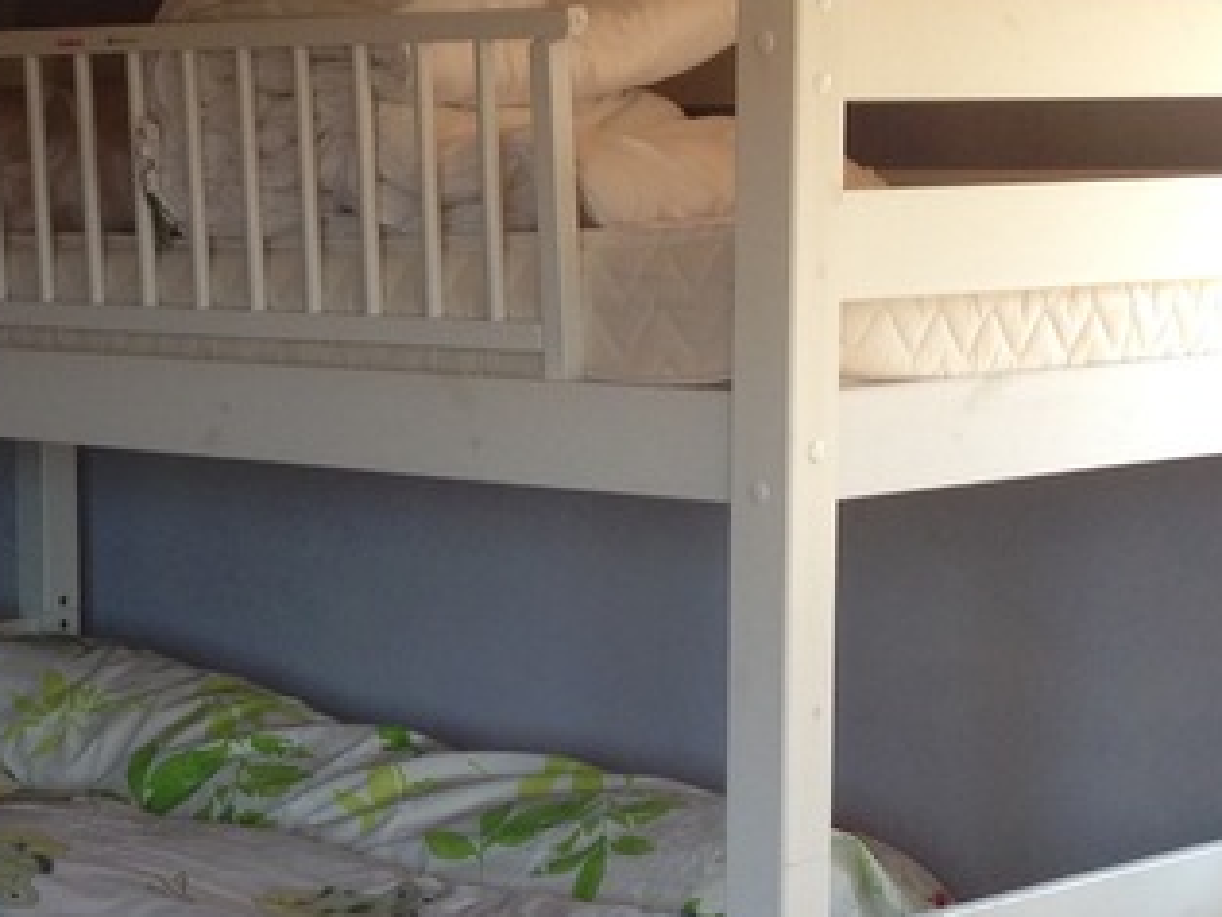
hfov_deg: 18.2
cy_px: 650
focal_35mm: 107
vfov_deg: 13.8
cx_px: 189
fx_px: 3777
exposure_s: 1/40
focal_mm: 4.12
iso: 50
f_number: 2.4
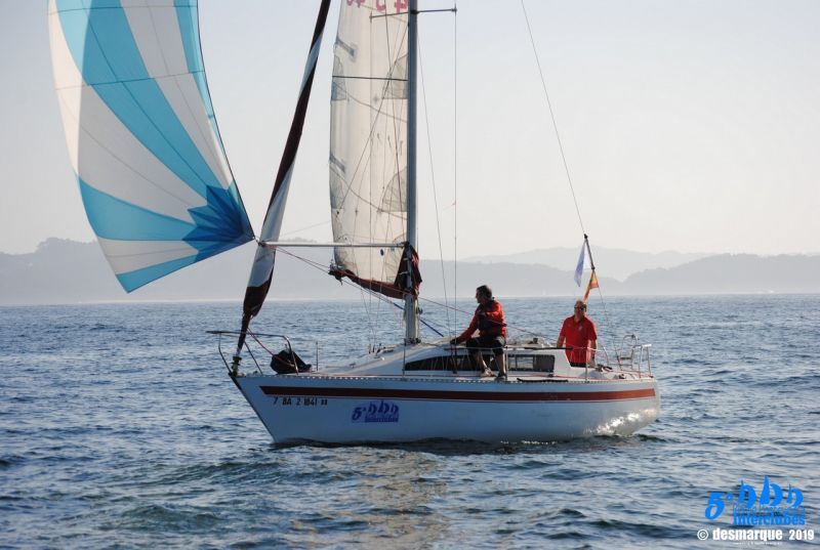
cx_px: 410
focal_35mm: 128
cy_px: 275
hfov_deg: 16.0
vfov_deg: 10.8
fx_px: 2910
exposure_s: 1/640
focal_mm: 85
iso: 100
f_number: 6.3
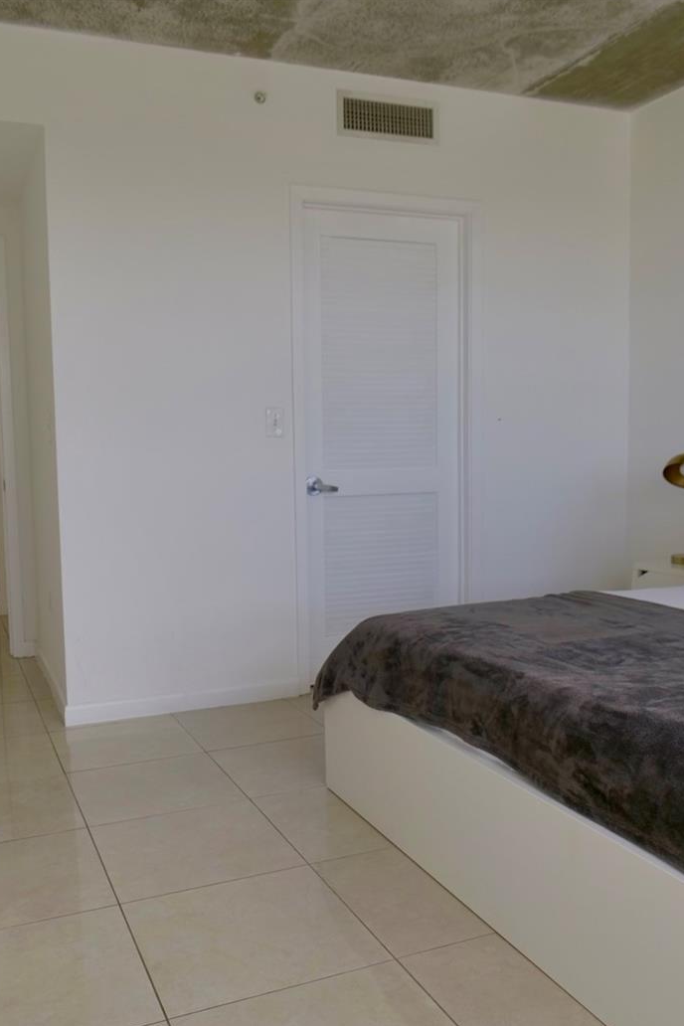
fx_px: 883
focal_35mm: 31
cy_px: 525
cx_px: 321
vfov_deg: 60.3
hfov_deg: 42.3
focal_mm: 20
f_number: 5
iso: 400
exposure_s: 1/250
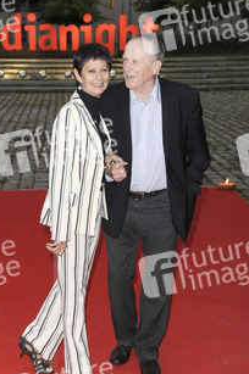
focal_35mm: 73
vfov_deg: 27.7
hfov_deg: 18.6
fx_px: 759
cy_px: 208
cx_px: 90
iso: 400
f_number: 5.6
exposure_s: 1/160
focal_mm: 56
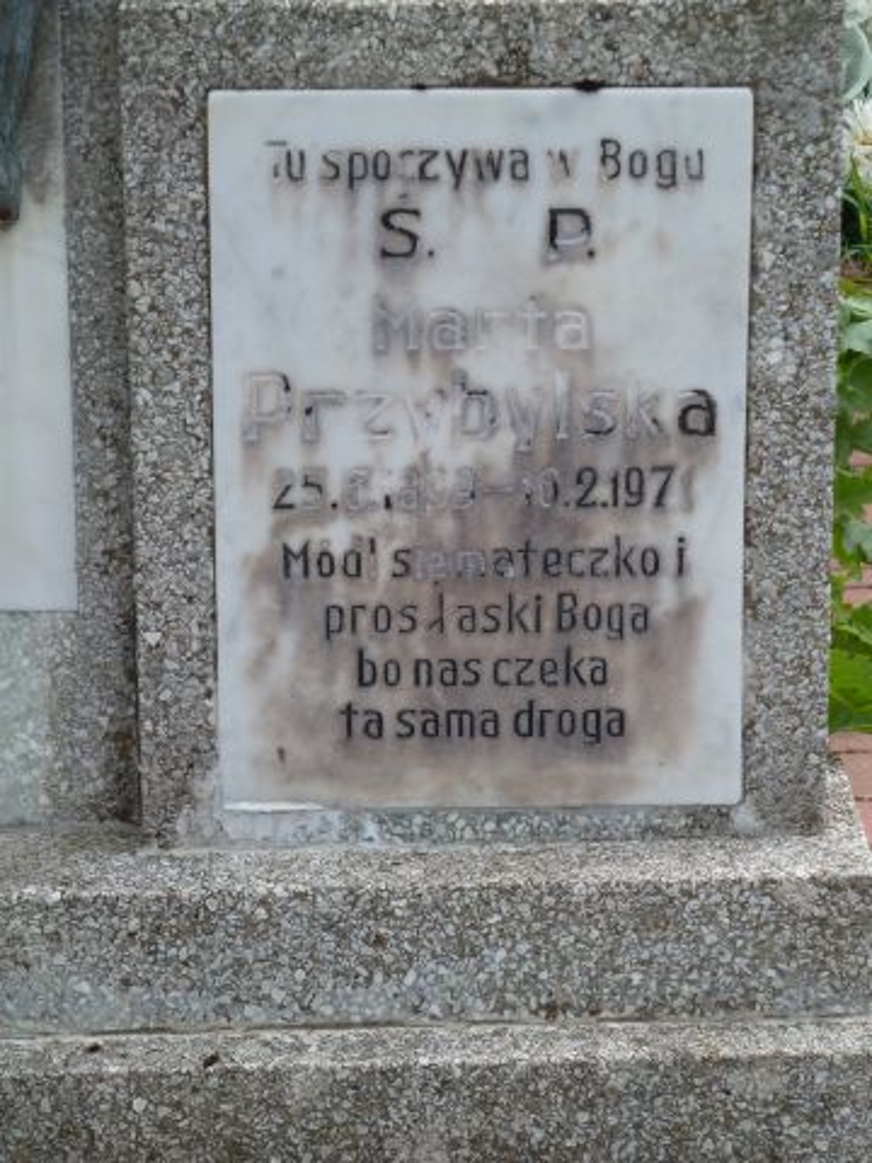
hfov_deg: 10.8
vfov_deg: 14.4
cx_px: 436
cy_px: 582
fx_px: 4601
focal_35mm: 137
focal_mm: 22.5
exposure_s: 1/320
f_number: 4.5
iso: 80
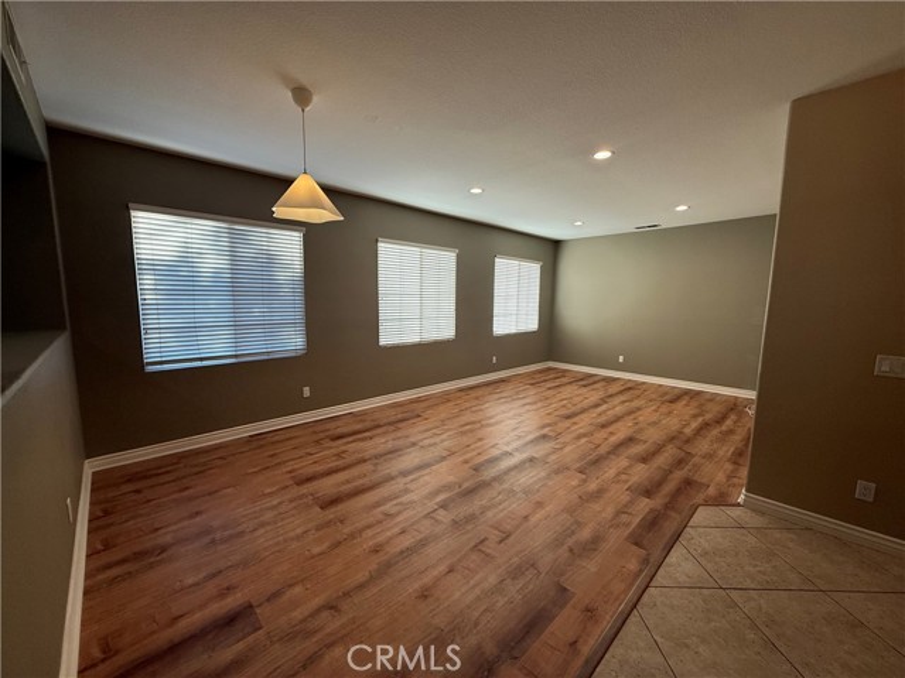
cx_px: 452
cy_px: 339
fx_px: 366
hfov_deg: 102.1
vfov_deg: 85.7
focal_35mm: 14
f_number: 2.2
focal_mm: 2.22
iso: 80
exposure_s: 1/120
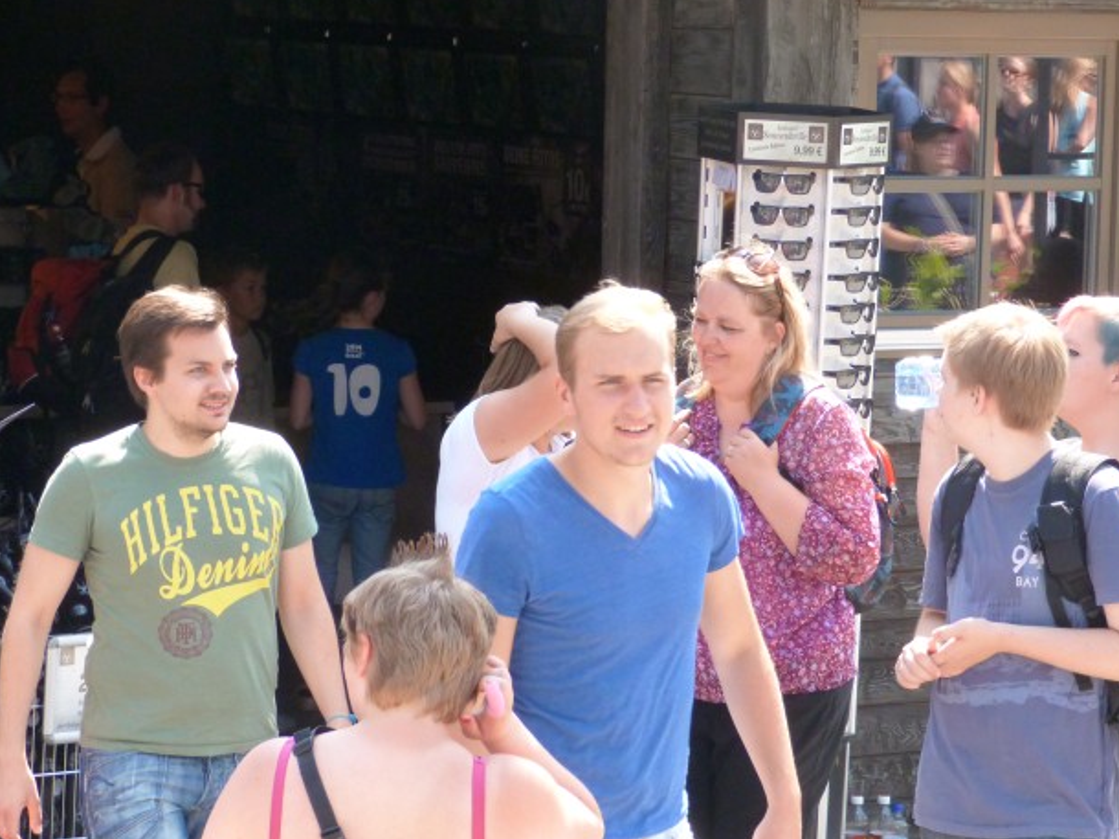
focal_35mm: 143
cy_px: 525
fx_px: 4621
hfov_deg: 13.8
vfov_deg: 10.4
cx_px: 583
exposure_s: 1/250
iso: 320
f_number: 3.5
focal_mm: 19.7
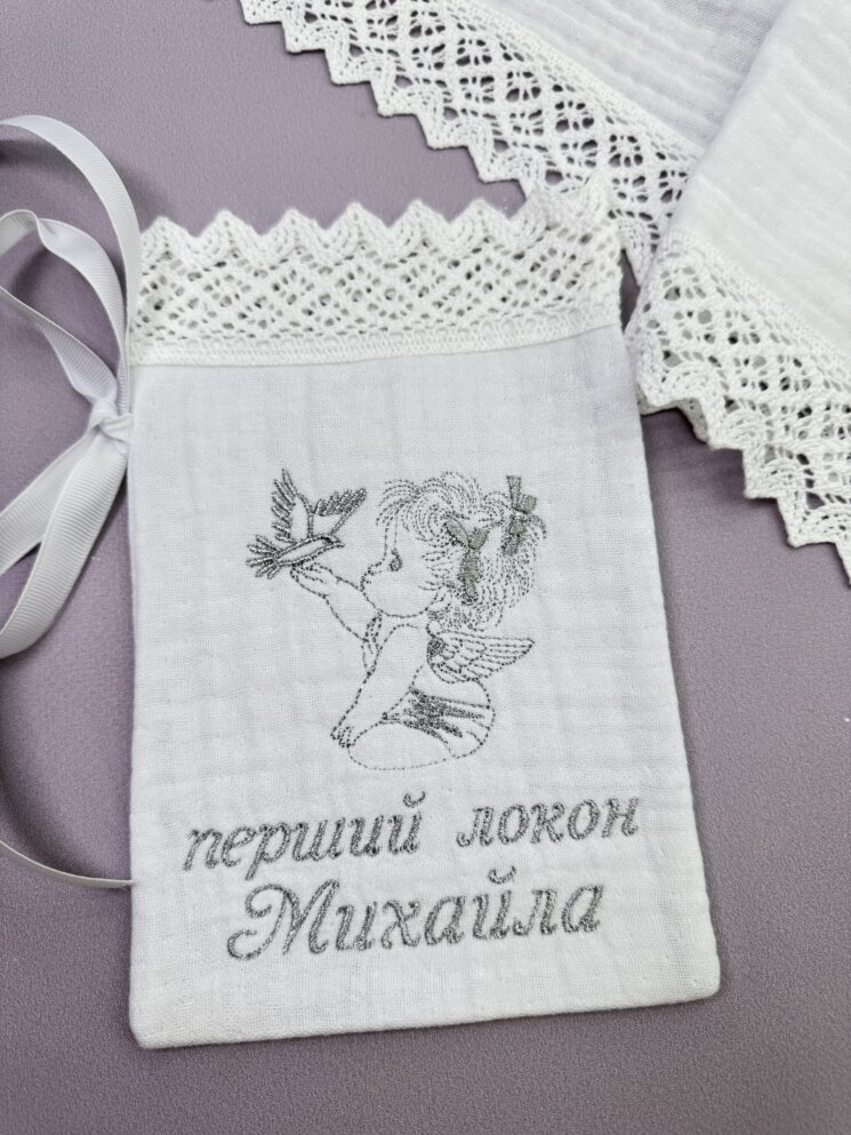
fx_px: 787
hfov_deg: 56.8
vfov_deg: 71.6
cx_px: 426
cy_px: 568
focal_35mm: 24
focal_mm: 6.76
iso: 80
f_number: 1.78
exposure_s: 1/792
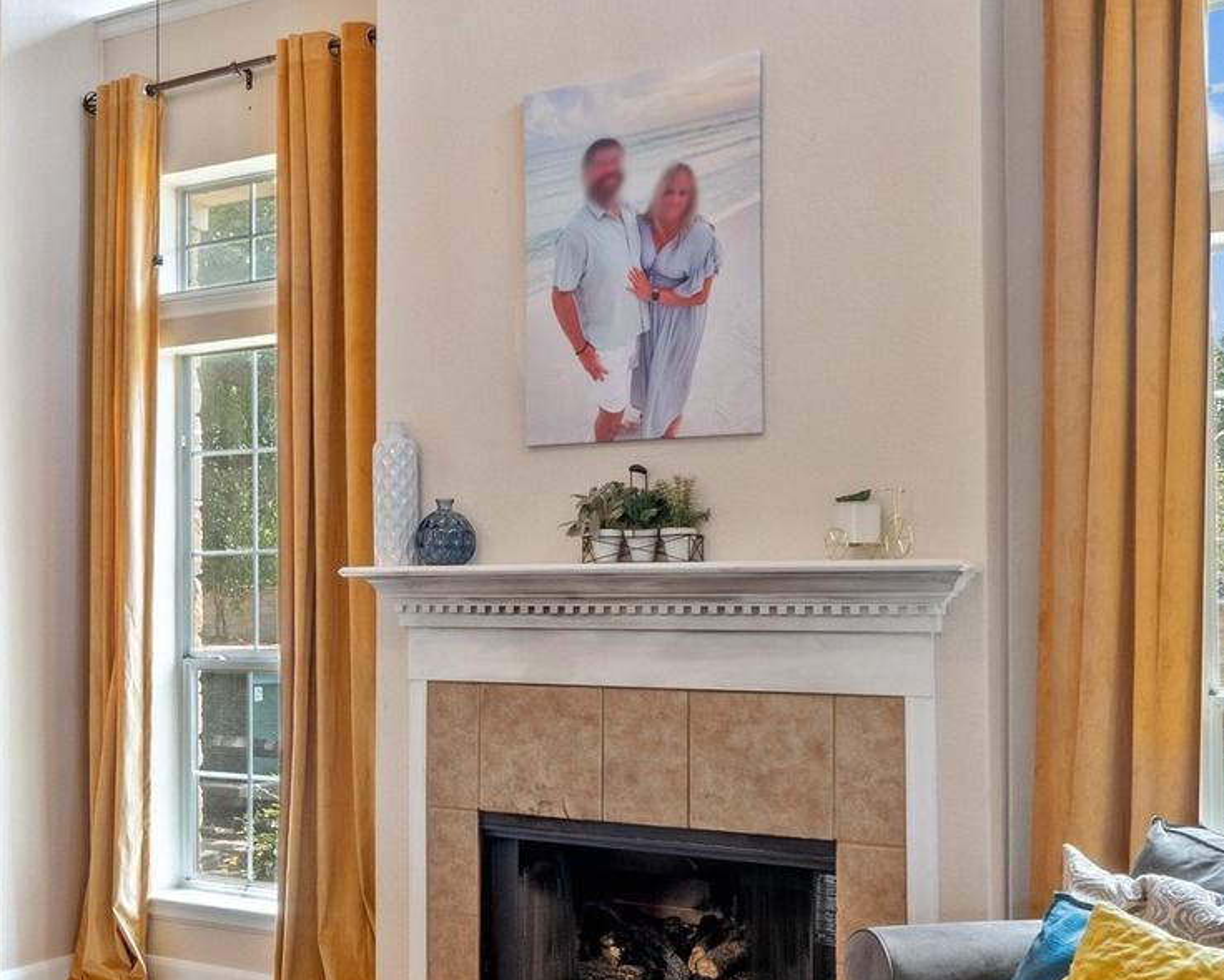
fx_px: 1703
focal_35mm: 47
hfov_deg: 37.6
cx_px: 185
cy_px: 670
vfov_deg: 31.8
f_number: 11
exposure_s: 2
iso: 250
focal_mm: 12
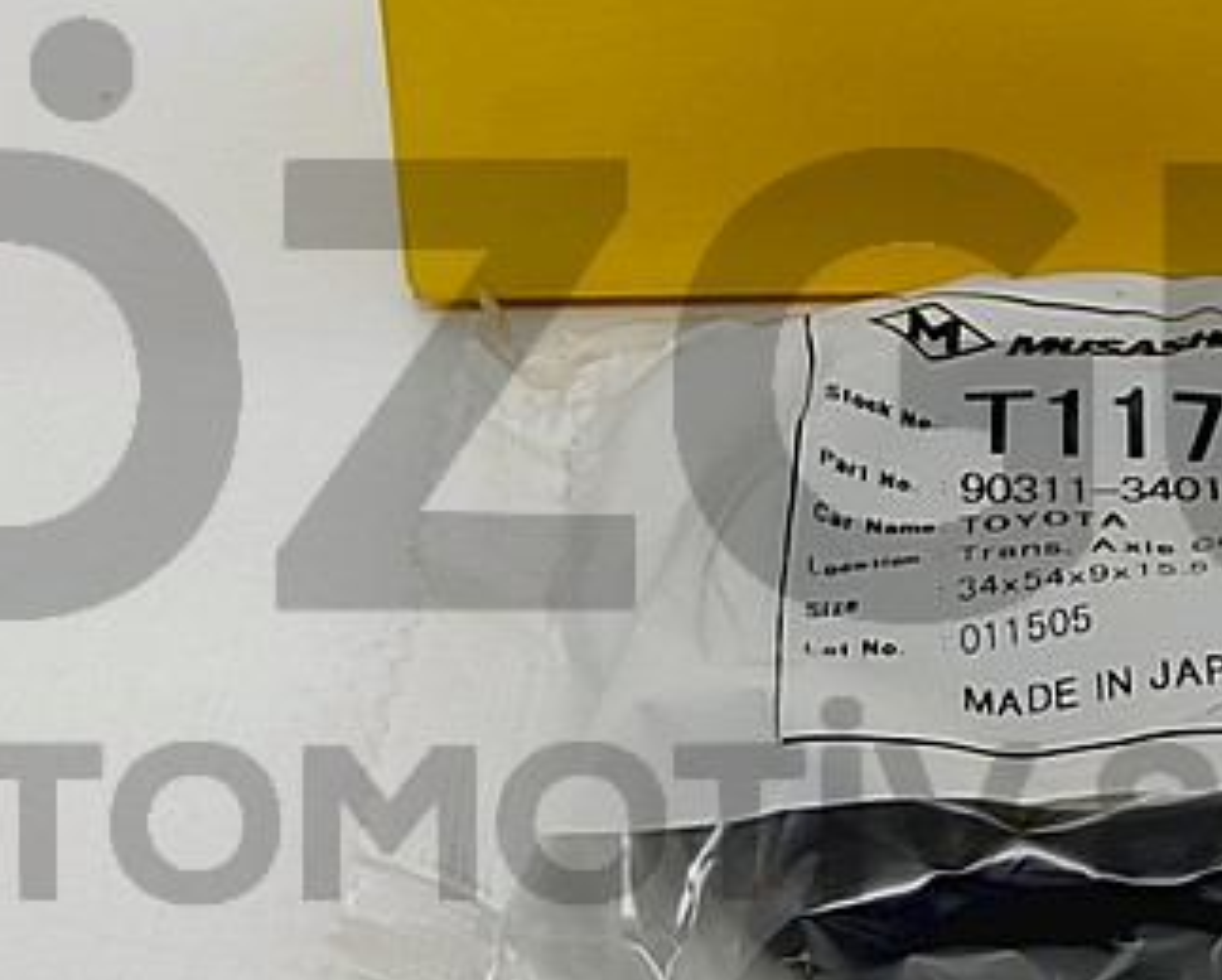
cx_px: 972
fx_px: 3692
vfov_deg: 14.7
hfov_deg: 18.6
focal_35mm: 102
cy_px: -127
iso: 100
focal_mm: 4.74
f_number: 1.79
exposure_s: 1/136
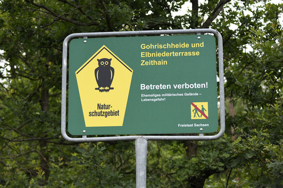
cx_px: 142
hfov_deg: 25.4
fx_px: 628
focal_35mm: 80
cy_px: 94
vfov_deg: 17.0
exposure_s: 1/4000
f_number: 5
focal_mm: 80
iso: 2000
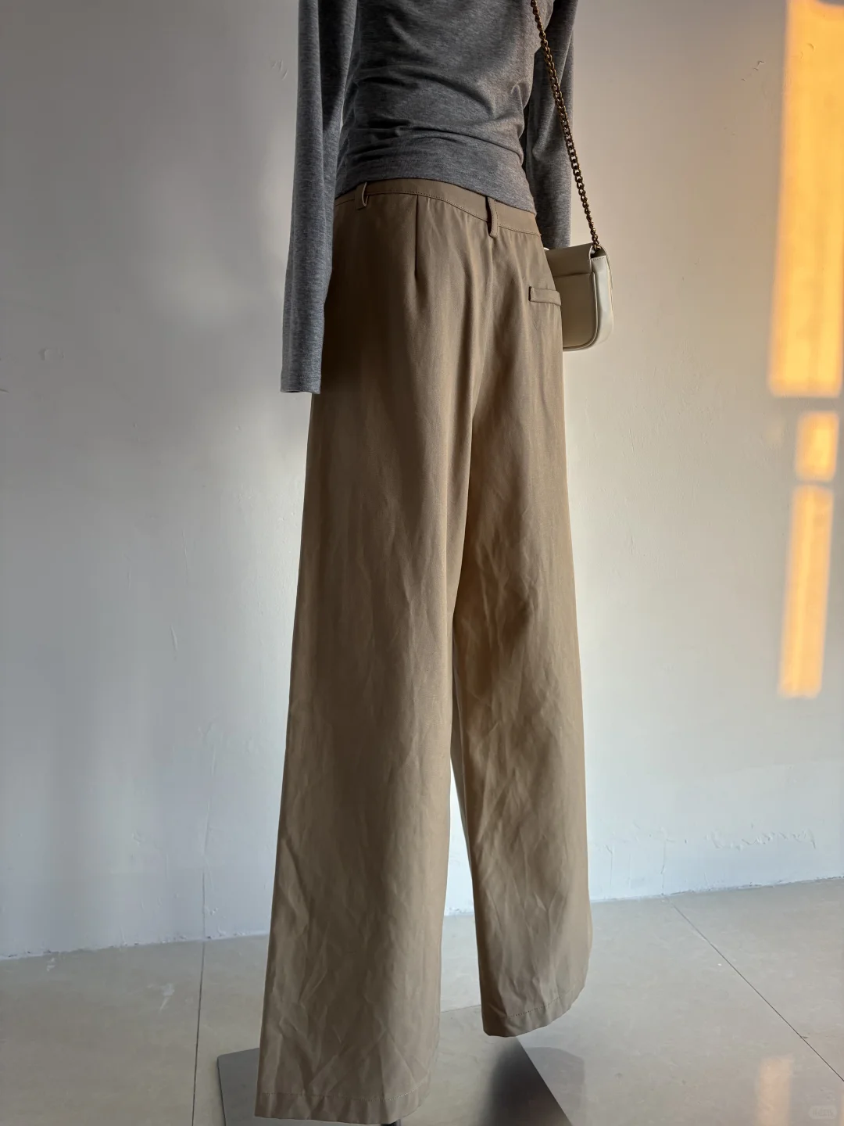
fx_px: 845
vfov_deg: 67.3
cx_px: 422
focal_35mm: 26
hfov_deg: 53.1
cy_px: 563
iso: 125
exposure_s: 1/80
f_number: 1.6
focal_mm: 5.96
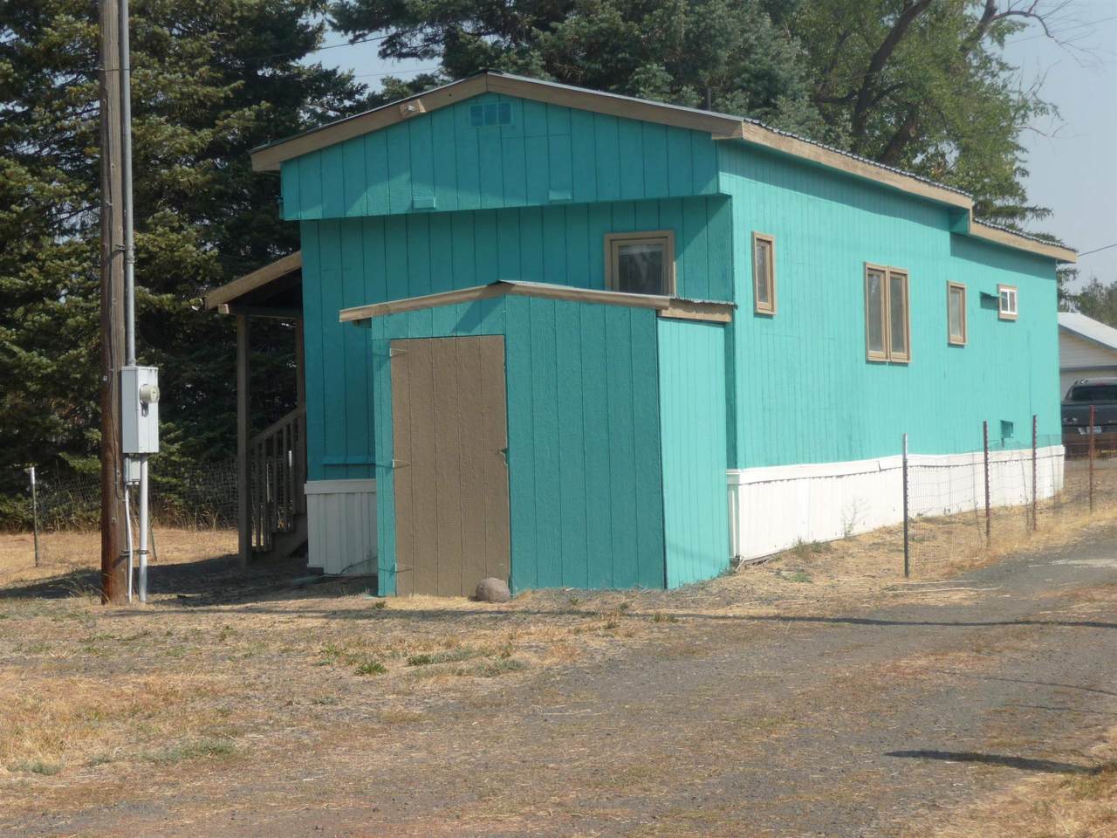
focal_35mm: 89
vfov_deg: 16.6
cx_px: 558
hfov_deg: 22.0
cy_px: 419
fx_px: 2872
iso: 100
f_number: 4.7
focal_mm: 15.2
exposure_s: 1/640
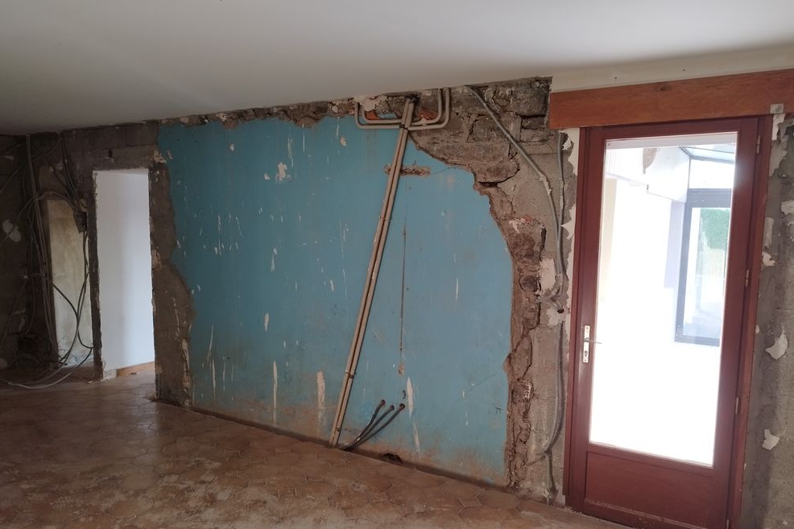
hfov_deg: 67.4
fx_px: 595
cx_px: 405
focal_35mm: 27
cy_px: 298
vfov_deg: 47.8
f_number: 1.89
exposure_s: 1/50
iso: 180
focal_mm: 5.95
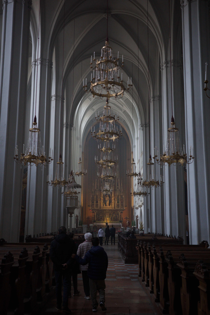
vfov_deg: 48.5
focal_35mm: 40
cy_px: 158
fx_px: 350
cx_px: 105
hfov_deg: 33.4
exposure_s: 1/125
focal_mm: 26
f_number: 2.8
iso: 800
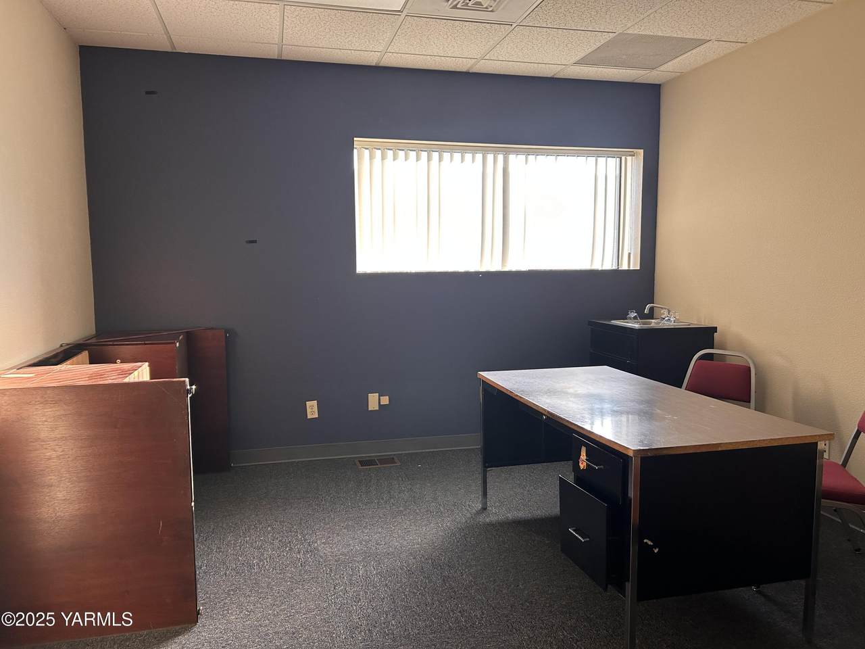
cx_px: 432
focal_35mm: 26
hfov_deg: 67.3
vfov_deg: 53.1
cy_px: 324
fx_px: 650
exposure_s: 1/60
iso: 125
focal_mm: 5.7
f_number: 1.5
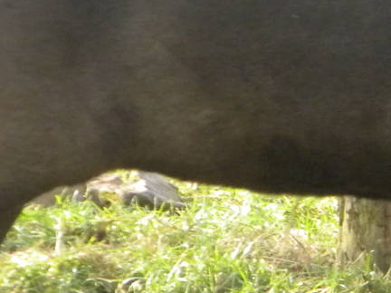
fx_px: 6190
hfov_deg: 3.6
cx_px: 681
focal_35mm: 548
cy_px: 134
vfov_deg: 2.7
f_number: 5
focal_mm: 26.8
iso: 400
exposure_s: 1/318
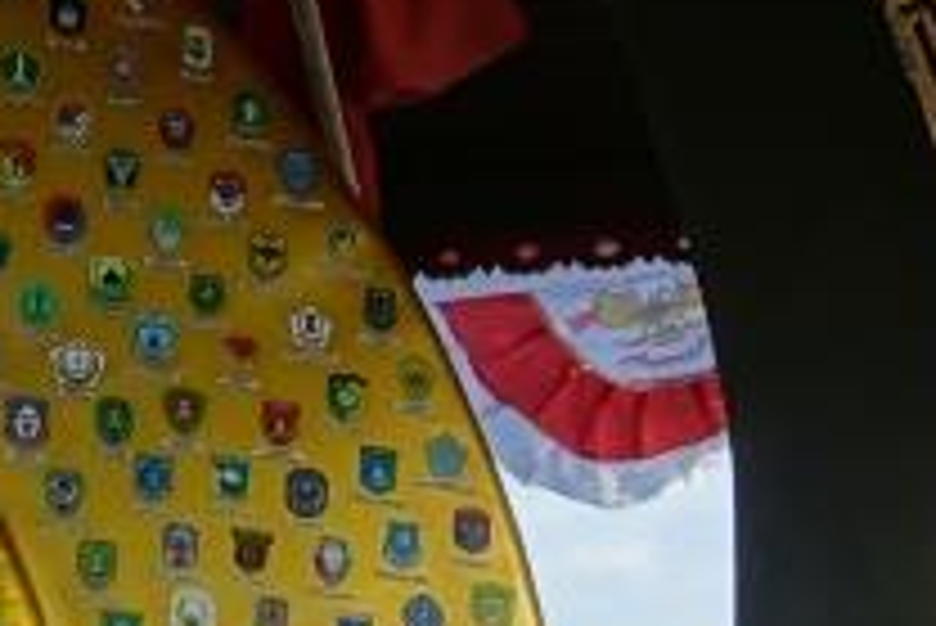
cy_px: 786
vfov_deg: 11.4
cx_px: -900
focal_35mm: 118
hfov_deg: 14.5
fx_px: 3070
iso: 125
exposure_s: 1/400
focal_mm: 8.8
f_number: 4
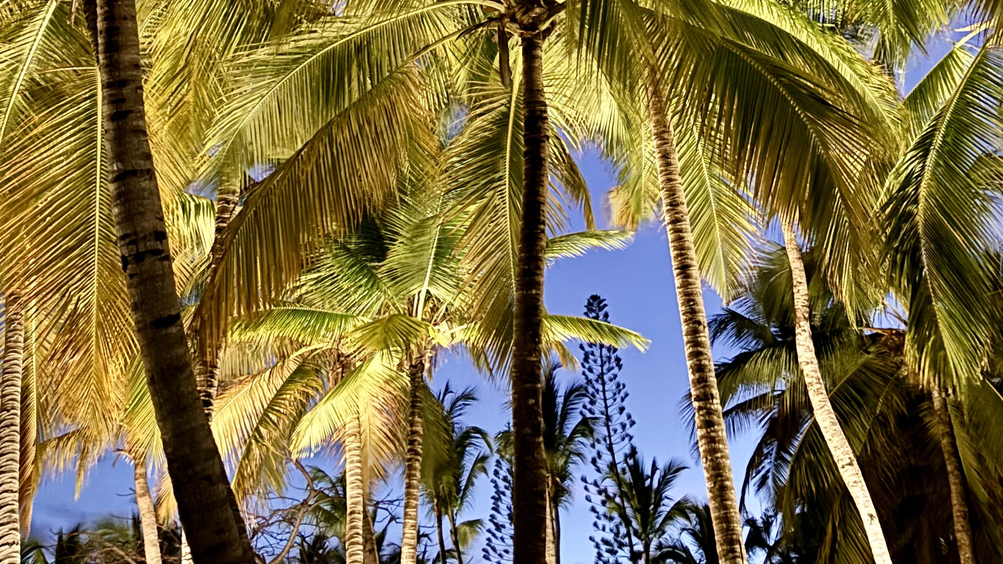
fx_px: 1250
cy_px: -254
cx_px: 509
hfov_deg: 43.7
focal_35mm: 47
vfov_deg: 21.7
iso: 1600
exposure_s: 1/5
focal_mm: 5.96
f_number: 1.6
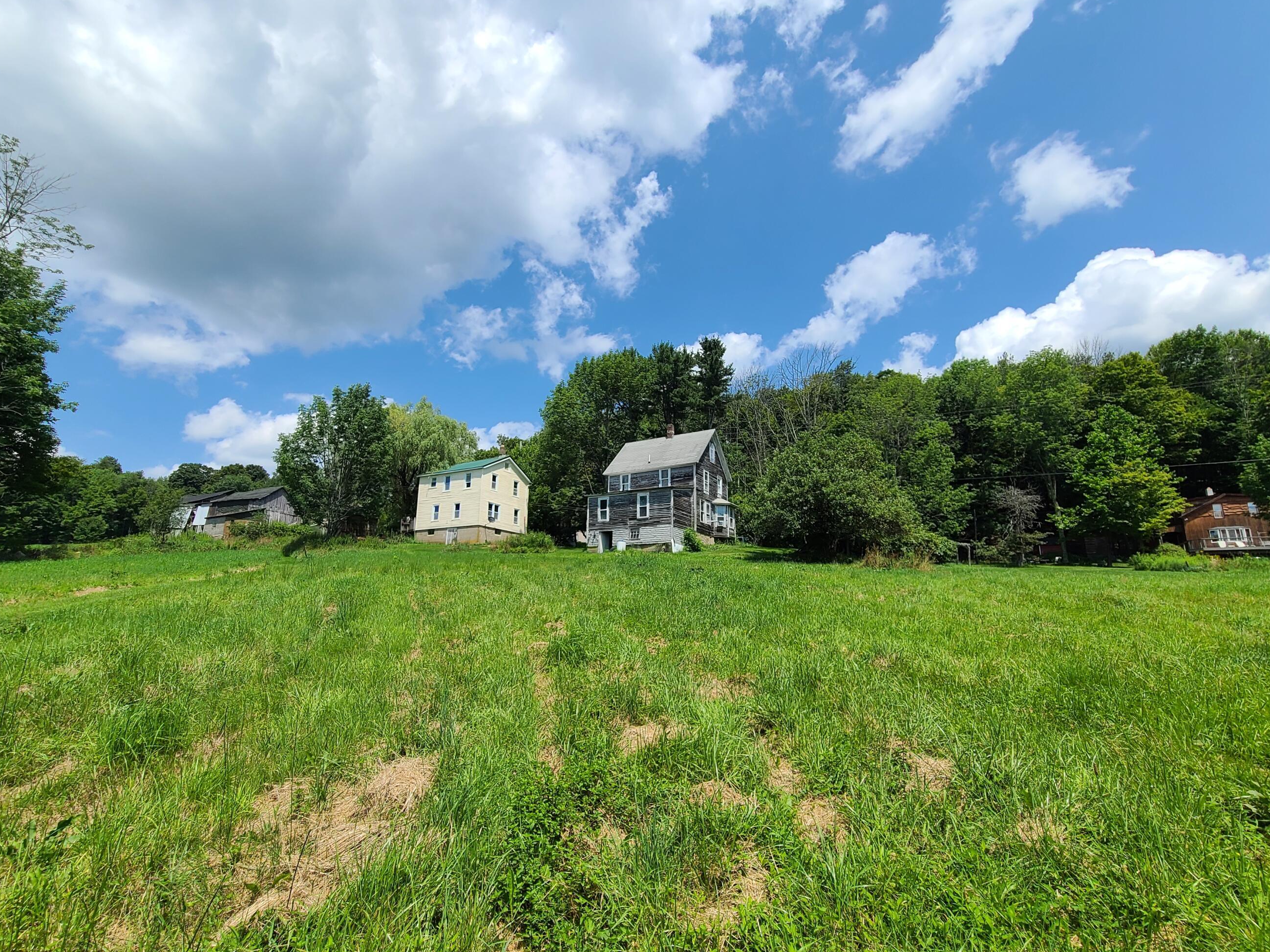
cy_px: 490
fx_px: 550
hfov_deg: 98.2
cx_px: 632
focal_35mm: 15
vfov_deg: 81.7
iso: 50
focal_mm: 2.2
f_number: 2.2
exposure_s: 1/1957
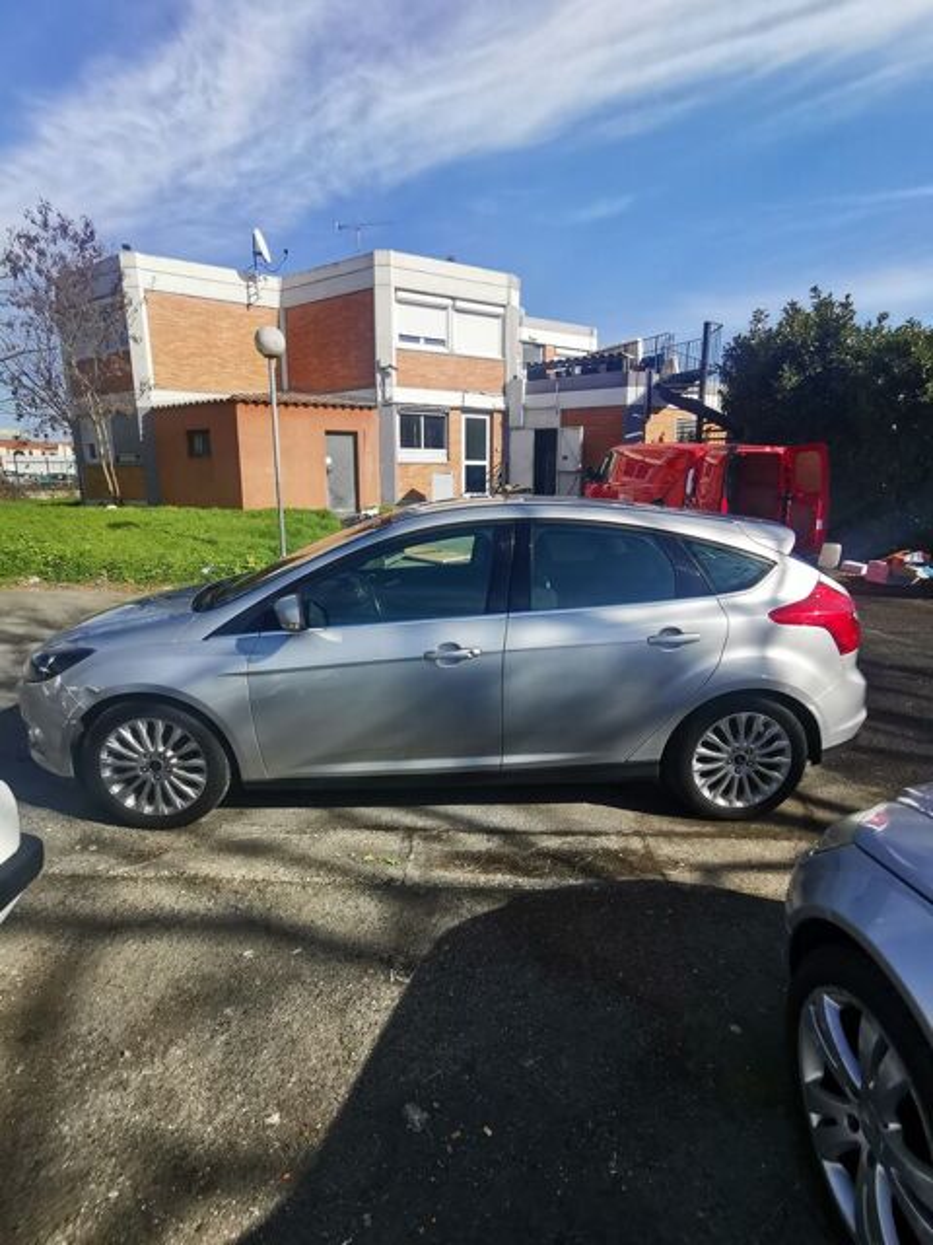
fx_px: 611
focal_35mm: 17
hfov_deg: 74.7
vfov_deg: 91.0
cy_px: 622
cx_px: 466
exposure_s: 1/1715
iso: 50
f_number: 2.2
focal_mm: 2.26
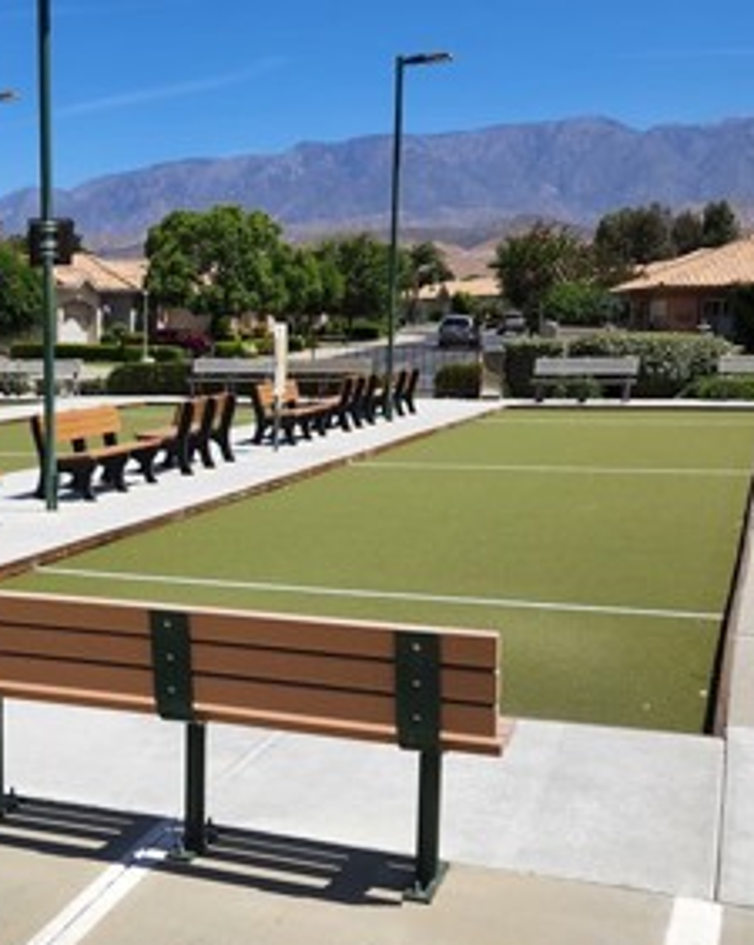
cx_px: 57
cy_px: 563
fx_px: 1425
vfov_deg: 36.6
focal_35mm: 51
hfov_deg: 28.4
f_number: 1.8
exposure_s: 1/2423
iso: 20
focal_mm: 5.4
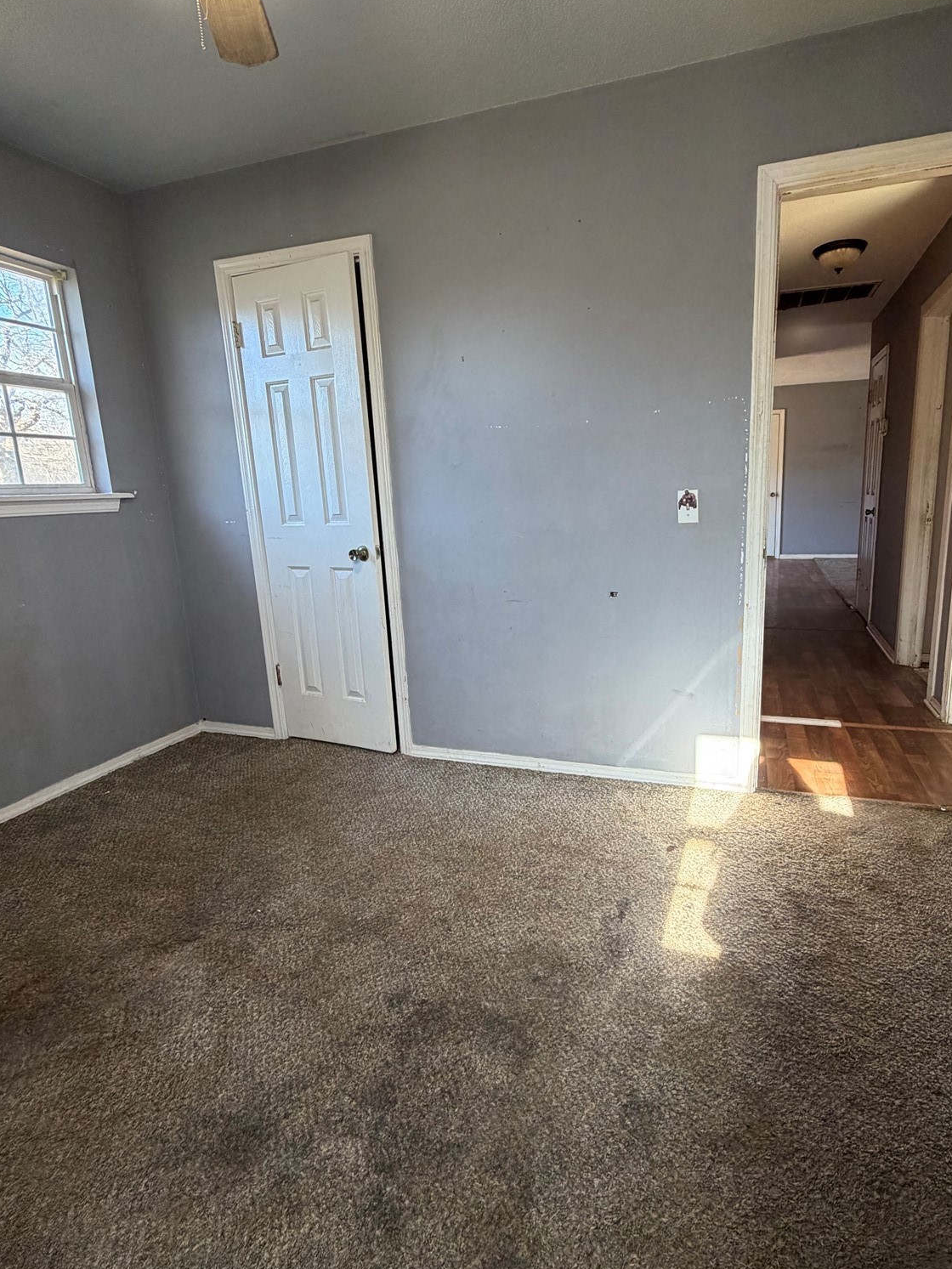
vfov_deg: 87.7
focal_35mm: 18
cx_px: 539
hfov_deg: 71.3
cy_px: 626
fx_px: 660
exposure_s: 1/60
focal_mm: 2.22
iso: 200
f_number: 2.2
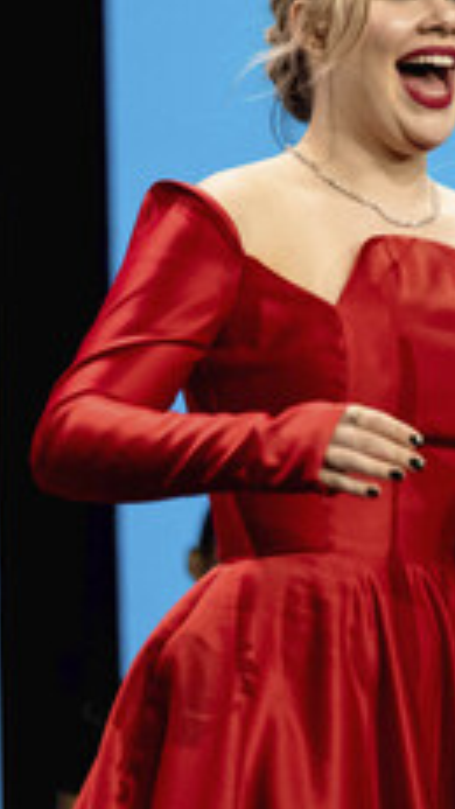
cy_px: 326
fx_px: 7847
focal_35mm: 366
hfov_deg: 3.3
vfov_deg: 5.9
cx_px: 642
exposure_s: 1/300
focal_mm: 119.2
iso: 2500
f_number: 2.8
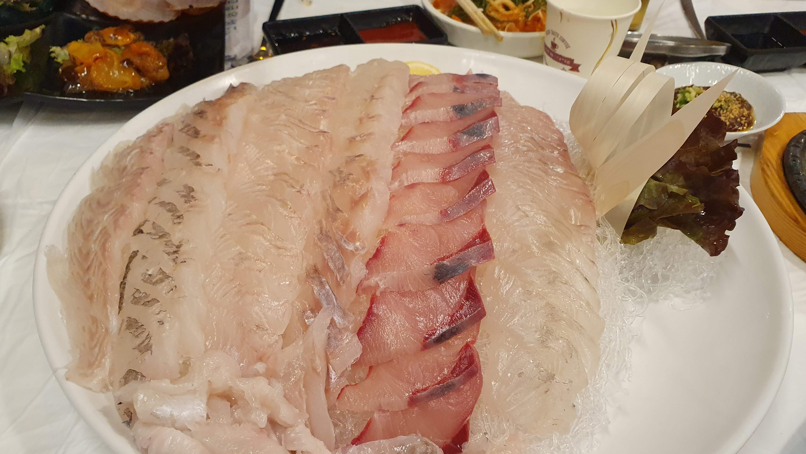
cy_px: 294
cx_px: 402
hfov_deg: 66.1
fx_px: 620
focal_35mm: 29
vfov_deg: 39.8
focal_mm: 4.32
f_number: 2.4
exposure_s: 1/120
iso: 320
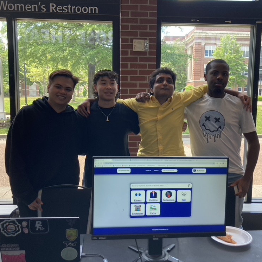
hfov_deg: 48.5
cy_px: 133
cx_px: 130
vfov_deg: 48.4
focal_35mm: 34
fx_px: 291
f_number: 1.8
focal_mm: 3.99
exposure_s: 1/120
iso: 40
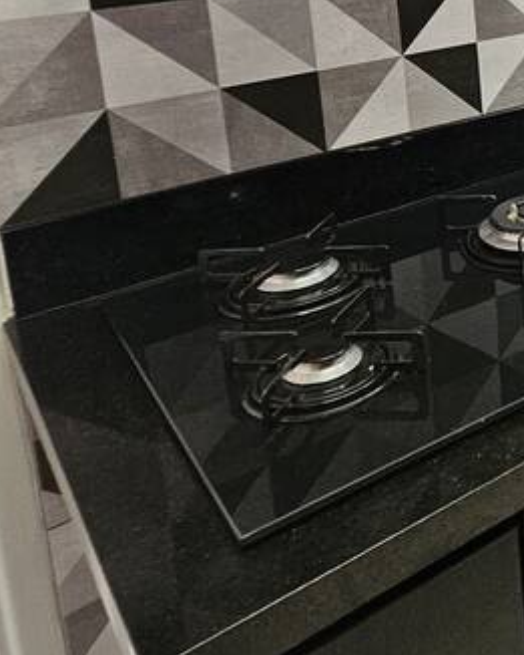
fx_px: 814
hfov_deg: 26.7
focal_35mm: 42
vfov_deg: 39.4
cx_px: 765
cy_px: 22
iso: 400
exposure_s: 1/60
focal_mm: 2.2
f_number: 2.2
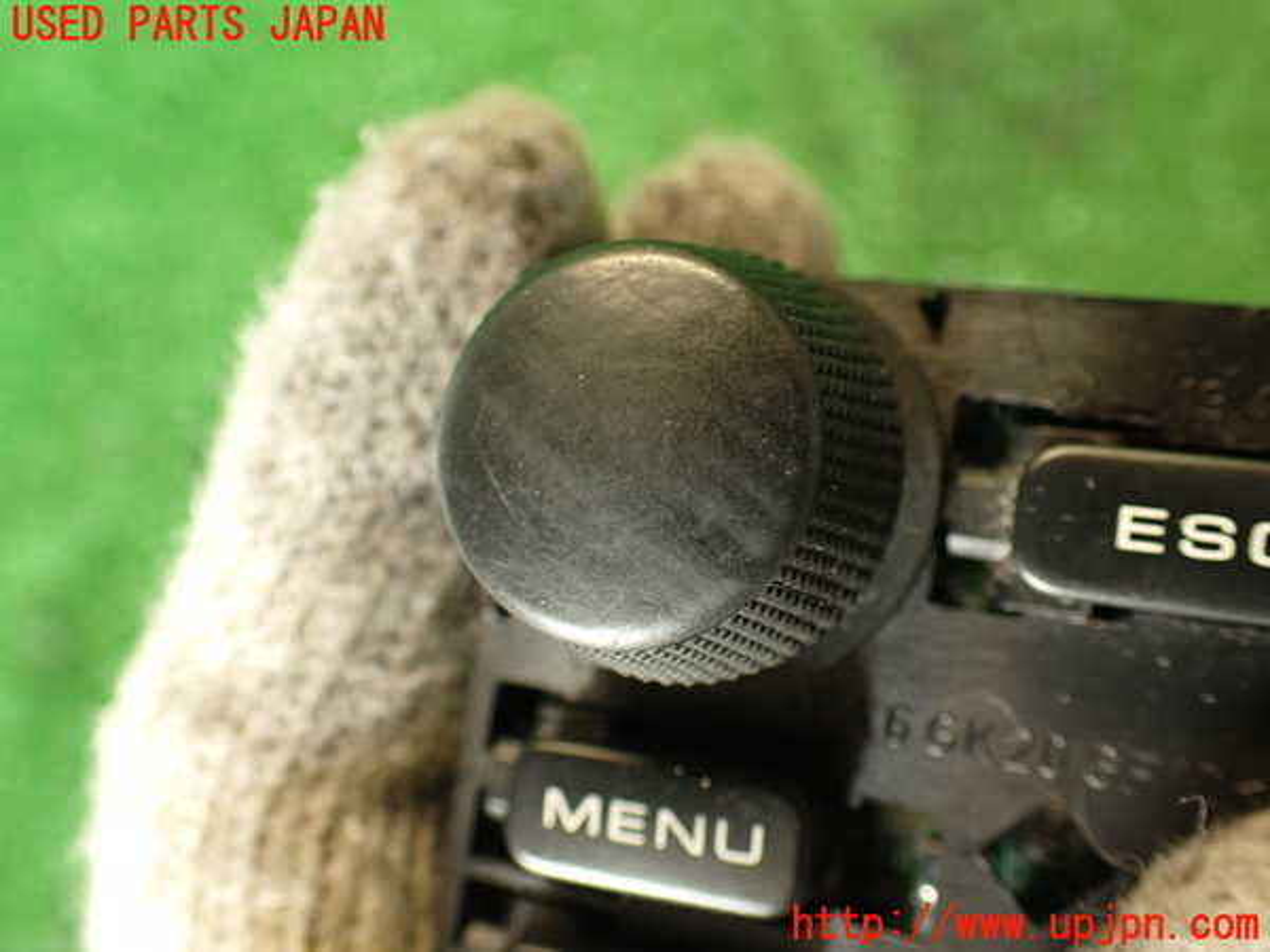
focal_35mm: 32
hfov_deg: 56.8
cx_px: 635
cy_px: 476
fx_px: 1174
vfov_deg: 44.2
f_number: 2.4
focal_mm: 5.79
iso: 250
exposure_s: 1/30
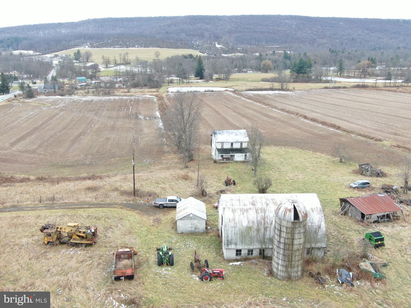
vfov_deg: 42.9
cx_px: 206
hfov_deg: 55.4
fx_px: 392
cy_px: 154
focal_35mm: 33
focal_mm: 5.57
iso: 100
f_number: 3.2
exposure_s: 1/60
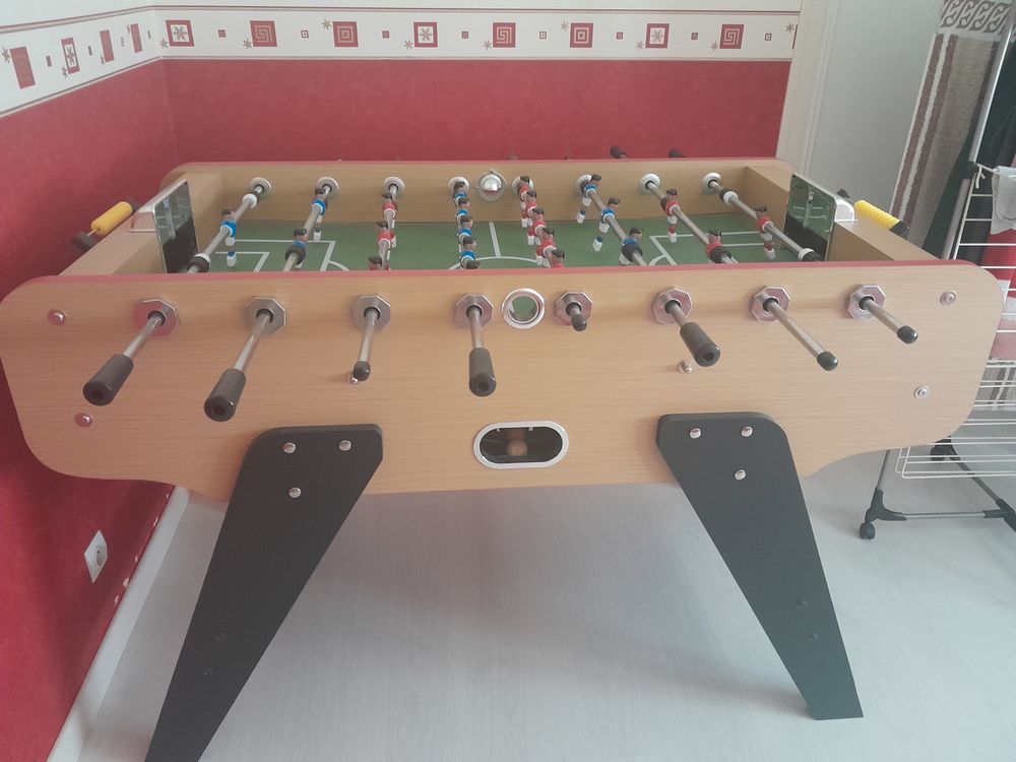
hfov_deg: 65.3
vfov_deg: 51.4
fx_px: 792
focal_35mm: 27
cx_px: 508
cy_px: 381
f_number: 1.8
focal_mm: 4
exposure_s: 1/10
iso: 640
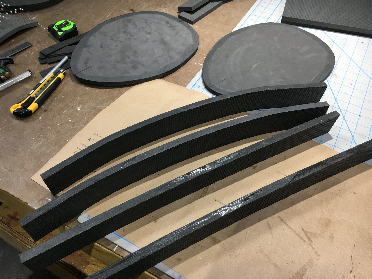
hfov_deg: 61.7
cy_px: 140
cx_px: 186
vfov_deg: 48.2
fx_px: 312
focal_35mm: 29
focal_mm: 4.15
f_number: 2.2
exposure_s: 1/30
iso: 40
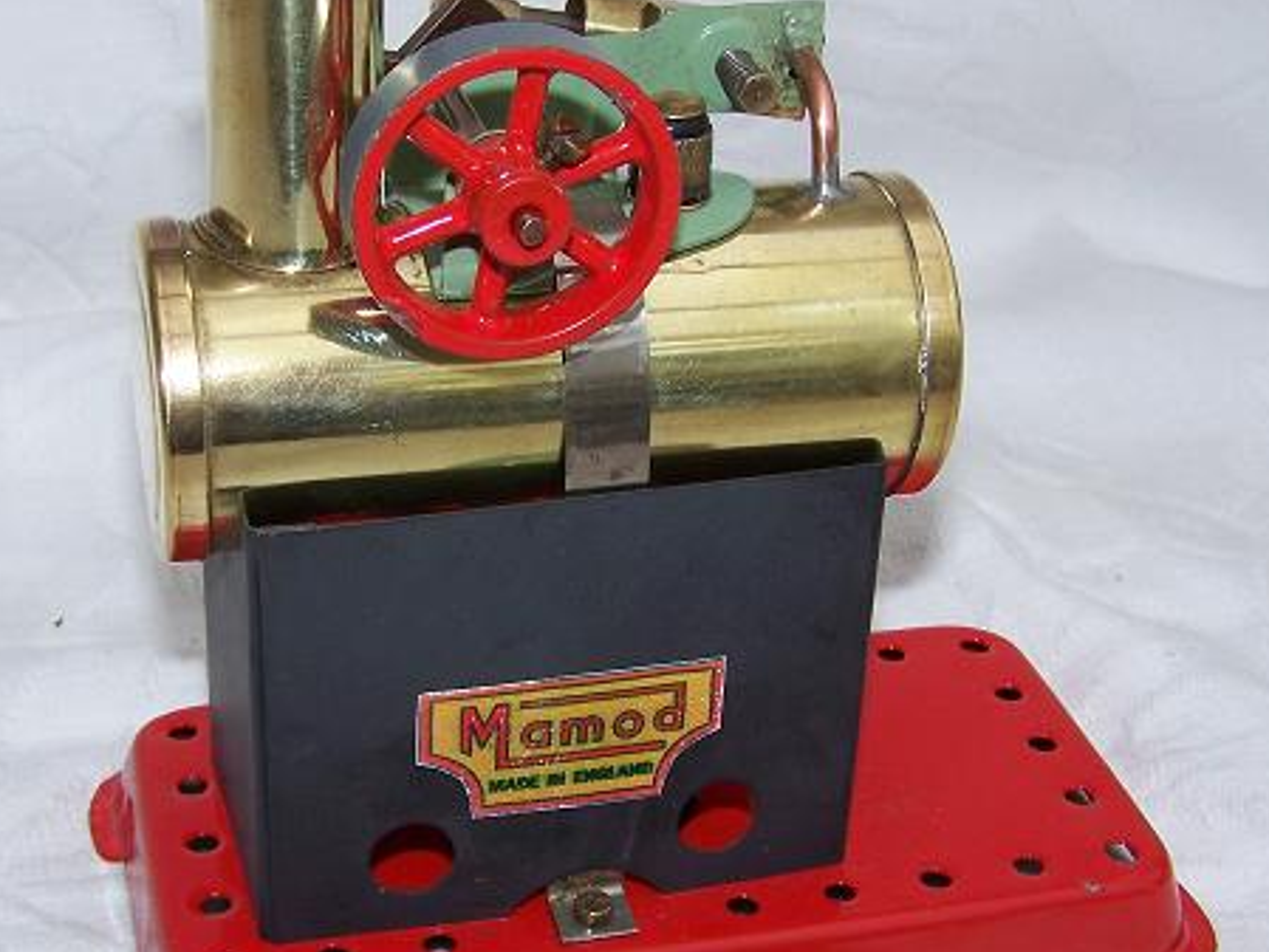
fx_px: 2383
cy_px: 605
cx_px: 497
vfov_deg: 22.5
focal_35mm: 65
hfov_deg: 29.7
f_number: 4
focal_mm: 6.3
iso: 64
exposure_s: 1/500
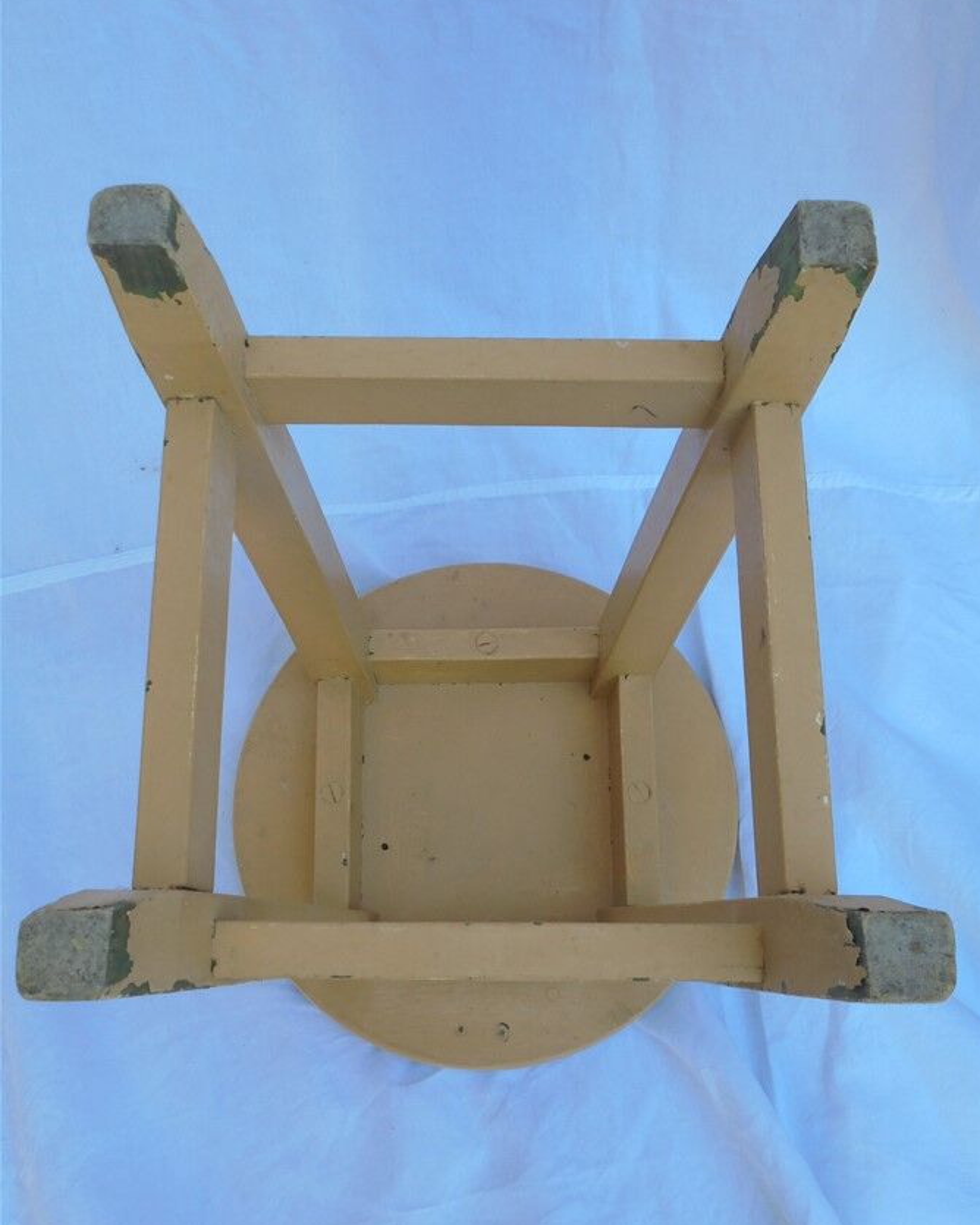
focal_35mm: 40
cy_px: 626
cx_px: 494
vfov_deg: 45.8
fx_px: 1450
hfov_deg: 37.3
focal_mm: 6.9
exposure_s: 1/80
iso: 100
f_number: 4.2
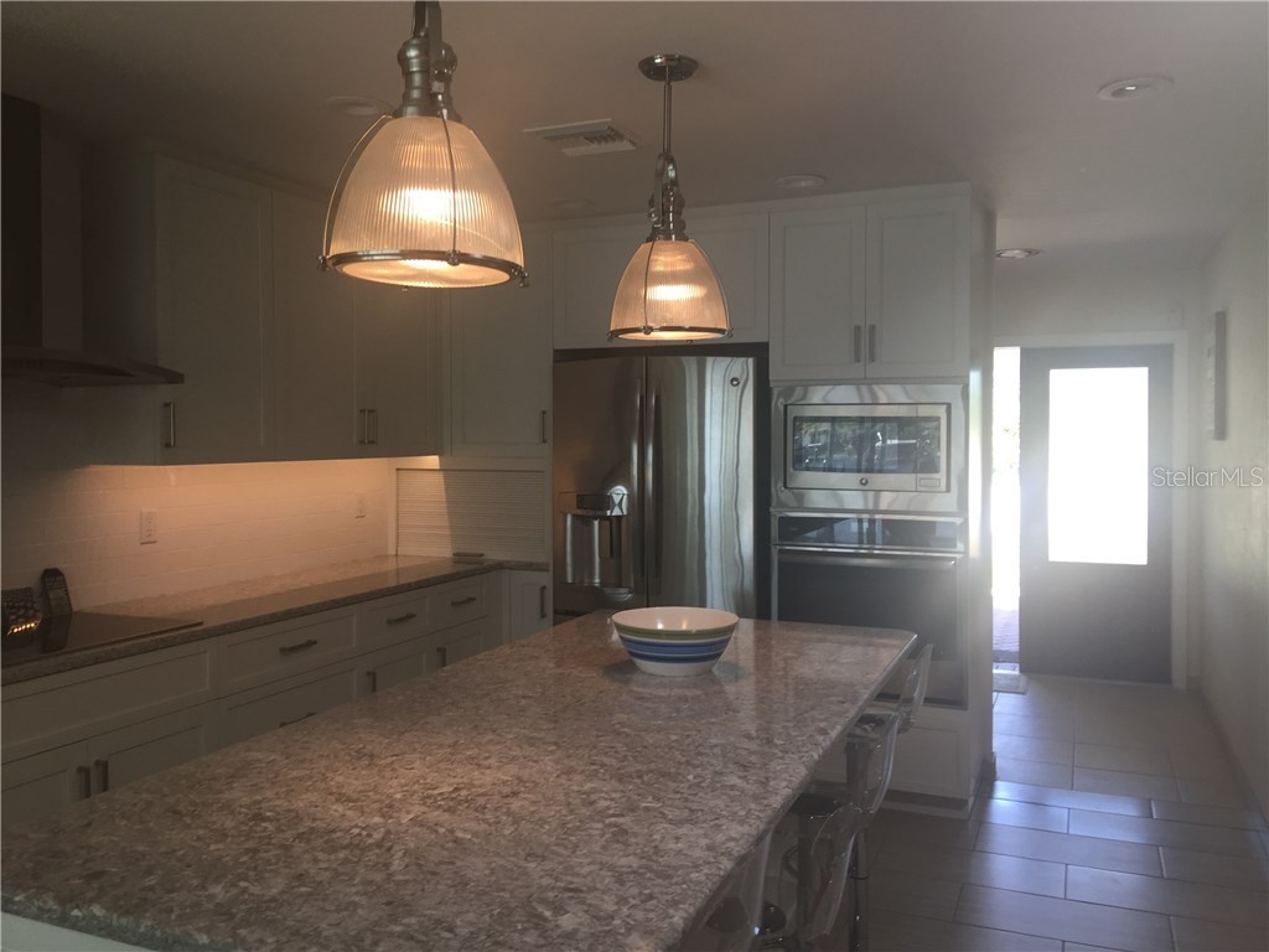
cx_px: 634
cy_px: 476
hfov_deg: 61.7
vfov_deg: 48.2
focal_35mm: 29
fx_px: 1063
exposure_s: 1/60
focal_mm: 4.15
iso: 40
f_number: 2.2
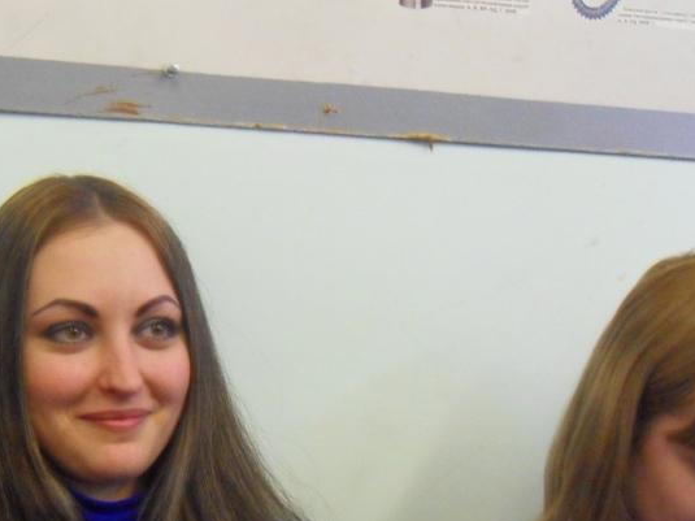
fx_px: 1345
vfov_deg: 21.5
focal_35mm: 67
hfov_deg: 28.7
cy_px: 456
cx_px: 221
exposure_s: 1/30
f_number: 3.5
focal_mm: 6.3
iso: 400
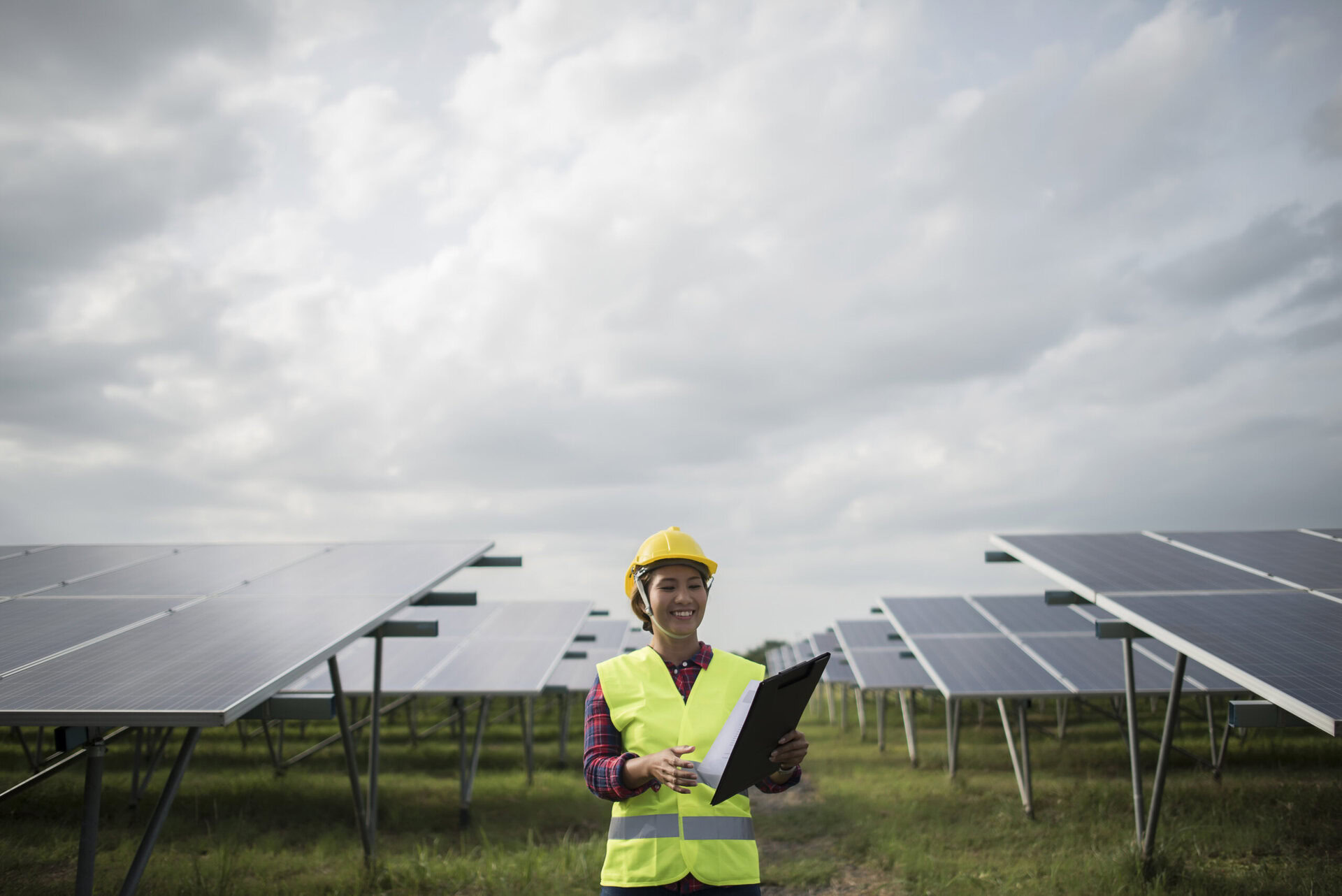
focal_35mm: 28
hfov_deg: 65.4
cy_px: 448
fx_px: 1044
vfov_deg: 46.4
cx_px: 671
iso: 100
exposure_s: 1/2500
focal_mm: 28
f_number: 1.8
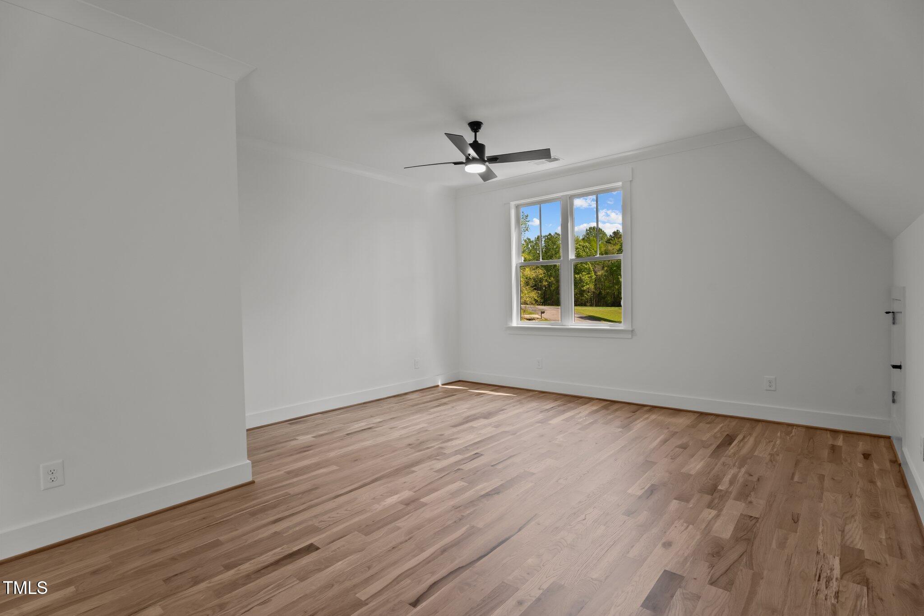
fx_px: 454
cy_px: 308
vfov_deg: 68.3
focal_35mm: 18
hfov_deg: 91.0
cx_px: 462
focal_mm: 17.7
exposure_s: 1/20
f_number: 8
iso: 500
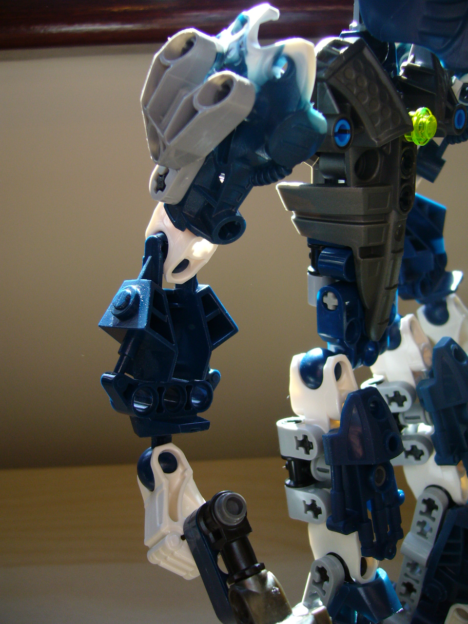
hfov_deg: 40.7
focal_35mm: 35
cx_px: 234
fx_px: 631
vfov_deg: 52.6
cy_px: 312
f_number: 2.8
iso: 100
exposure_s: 1/160
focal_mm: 5.8
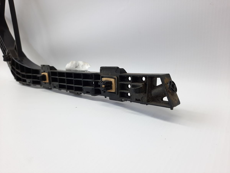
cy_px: 86
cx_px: 115
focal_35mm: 25
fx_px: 166
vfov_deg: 54.9
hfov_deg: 69.4
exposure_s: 1/50
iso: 64
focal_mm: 4.6
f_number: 2
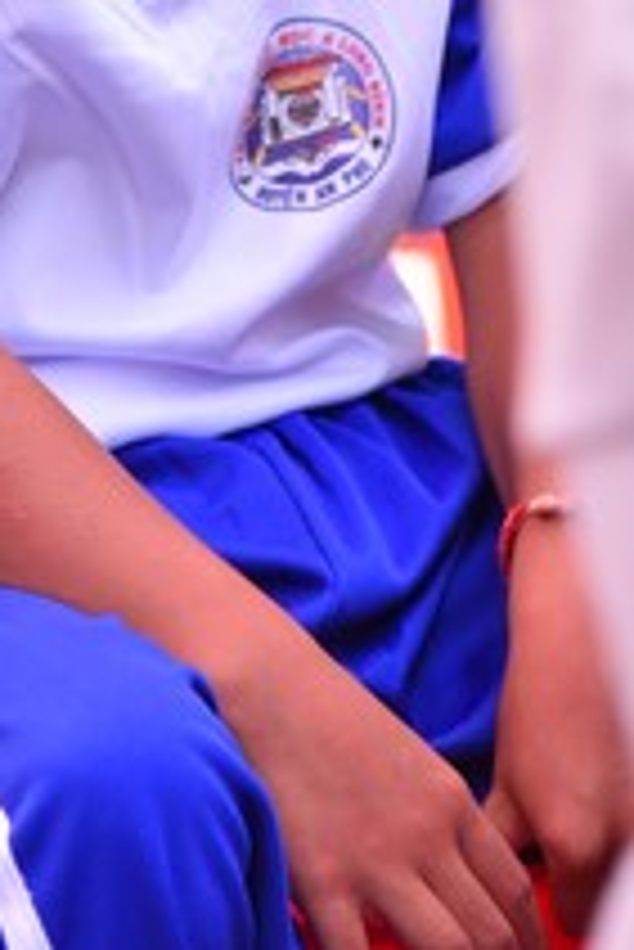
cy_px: -338
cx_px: 101
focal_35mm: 369
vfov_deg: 5.5
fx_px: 9731
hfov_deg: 3.7
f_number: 4
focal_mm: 120
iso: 200
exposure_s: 1/320
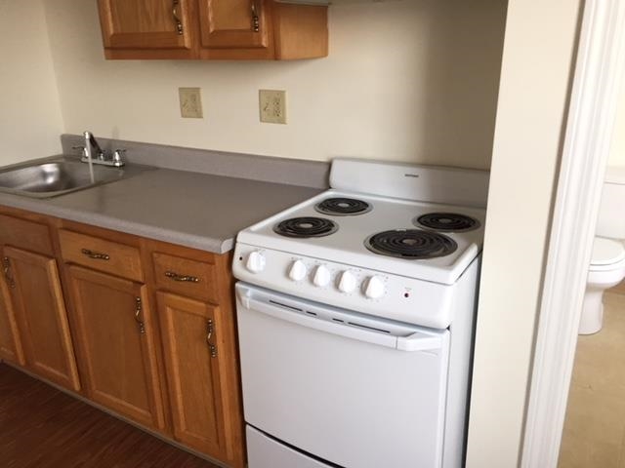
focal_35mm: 29
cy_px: 234
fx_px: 524
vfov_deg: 48.2
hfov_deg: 61.7
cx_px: 312
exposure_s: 1/30
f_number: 2.2
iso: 40
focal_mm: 4.15
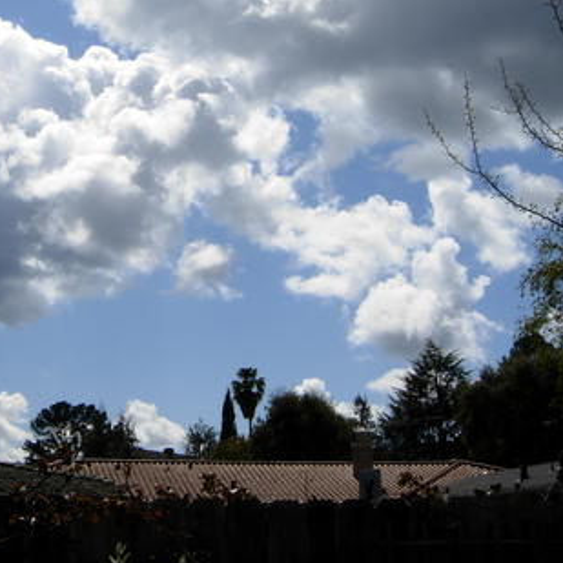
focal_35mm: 66
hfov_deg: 25.8
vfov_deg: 25.7
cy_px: 129
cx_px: 155
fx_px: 1214
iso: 50
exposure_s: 1/483
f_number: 7.6
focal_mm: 7.5
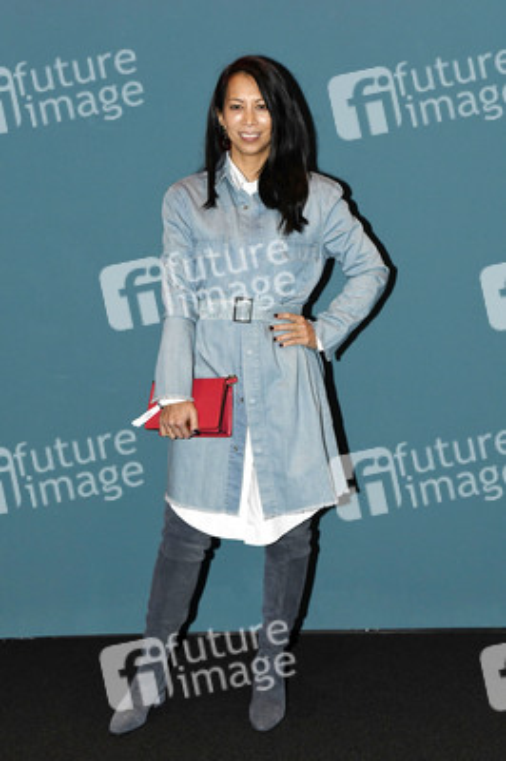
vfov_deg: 35.1
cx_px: 253
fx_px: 1204
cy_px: 380
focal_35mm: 57
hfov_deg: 23.7
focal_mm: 38
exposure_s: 1/200
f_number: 5.6
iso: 1600
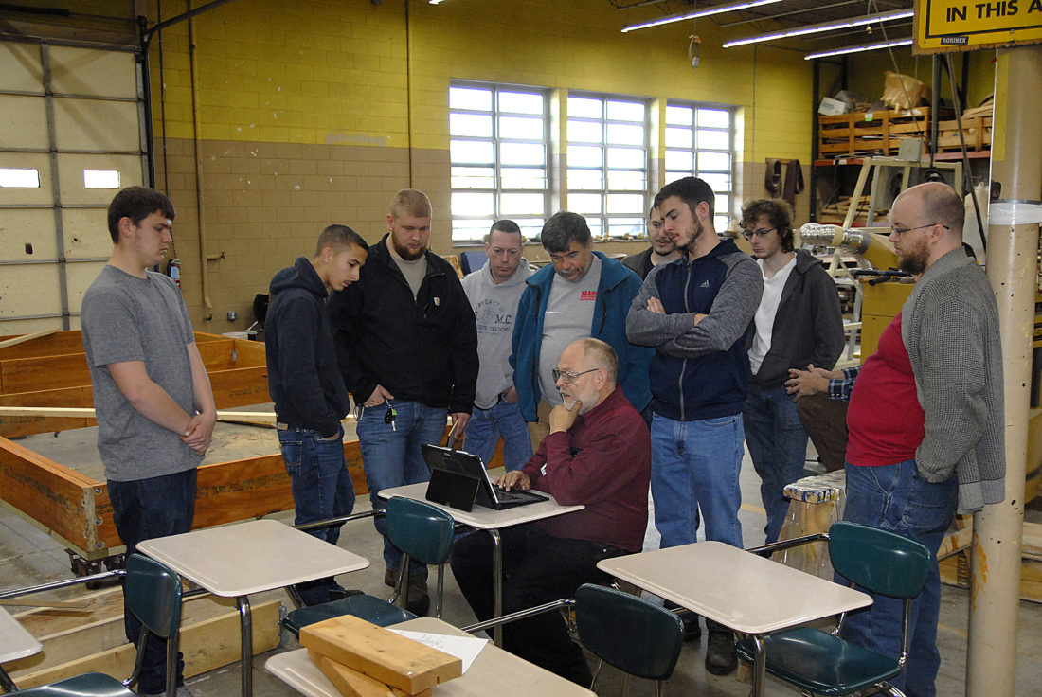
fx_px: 1043
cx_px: 521
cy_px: 348
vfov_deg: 37.0
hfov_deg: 53.1
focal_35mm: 36
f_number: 2.8
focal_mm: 24
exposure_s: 1/250
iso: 400
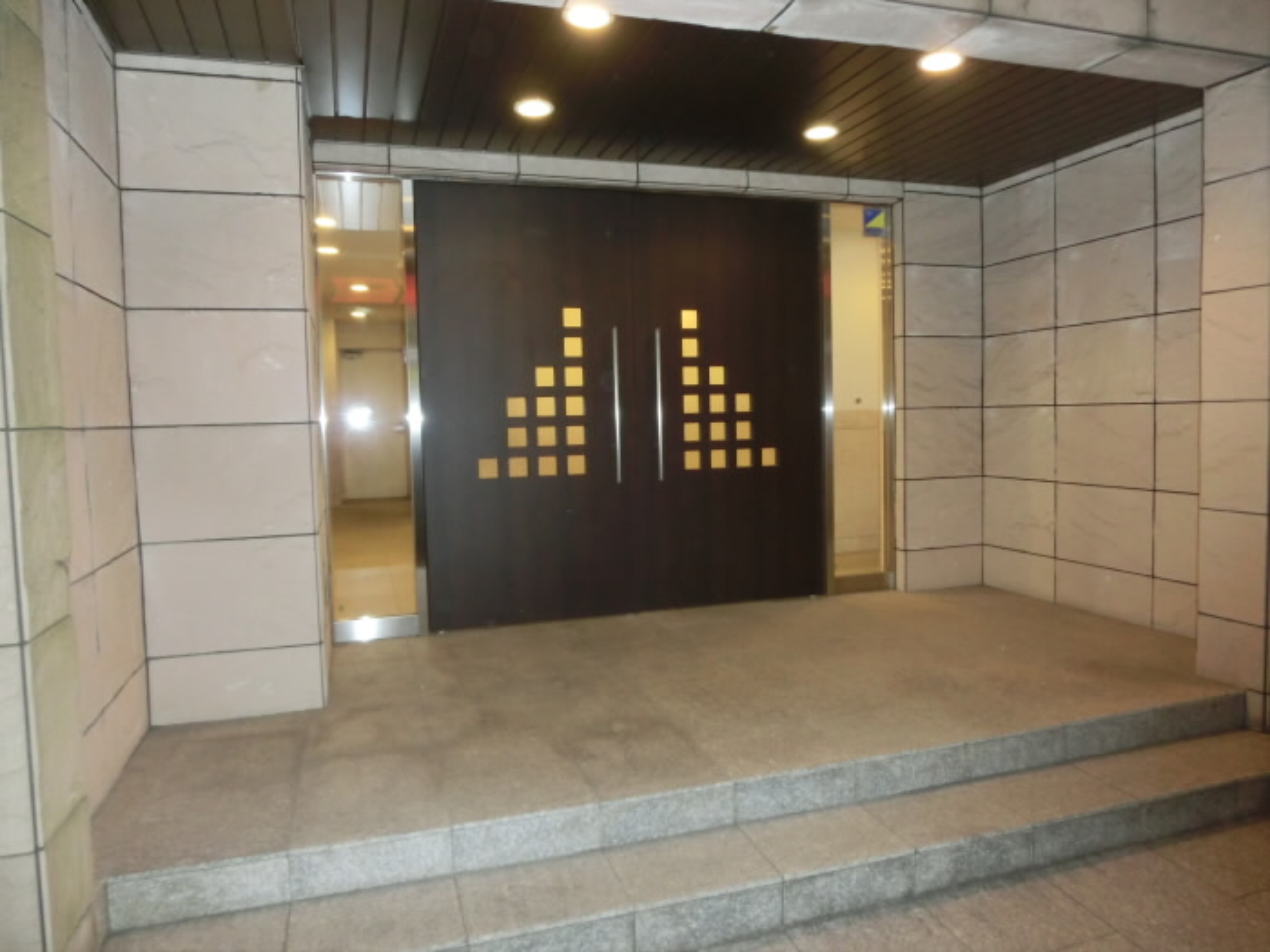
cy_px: 476
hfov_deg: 71.6
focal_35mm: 24
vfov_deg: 56.8
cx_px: 635
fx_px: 881
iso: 400
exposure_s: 1/60
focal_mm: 4.24
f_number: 3
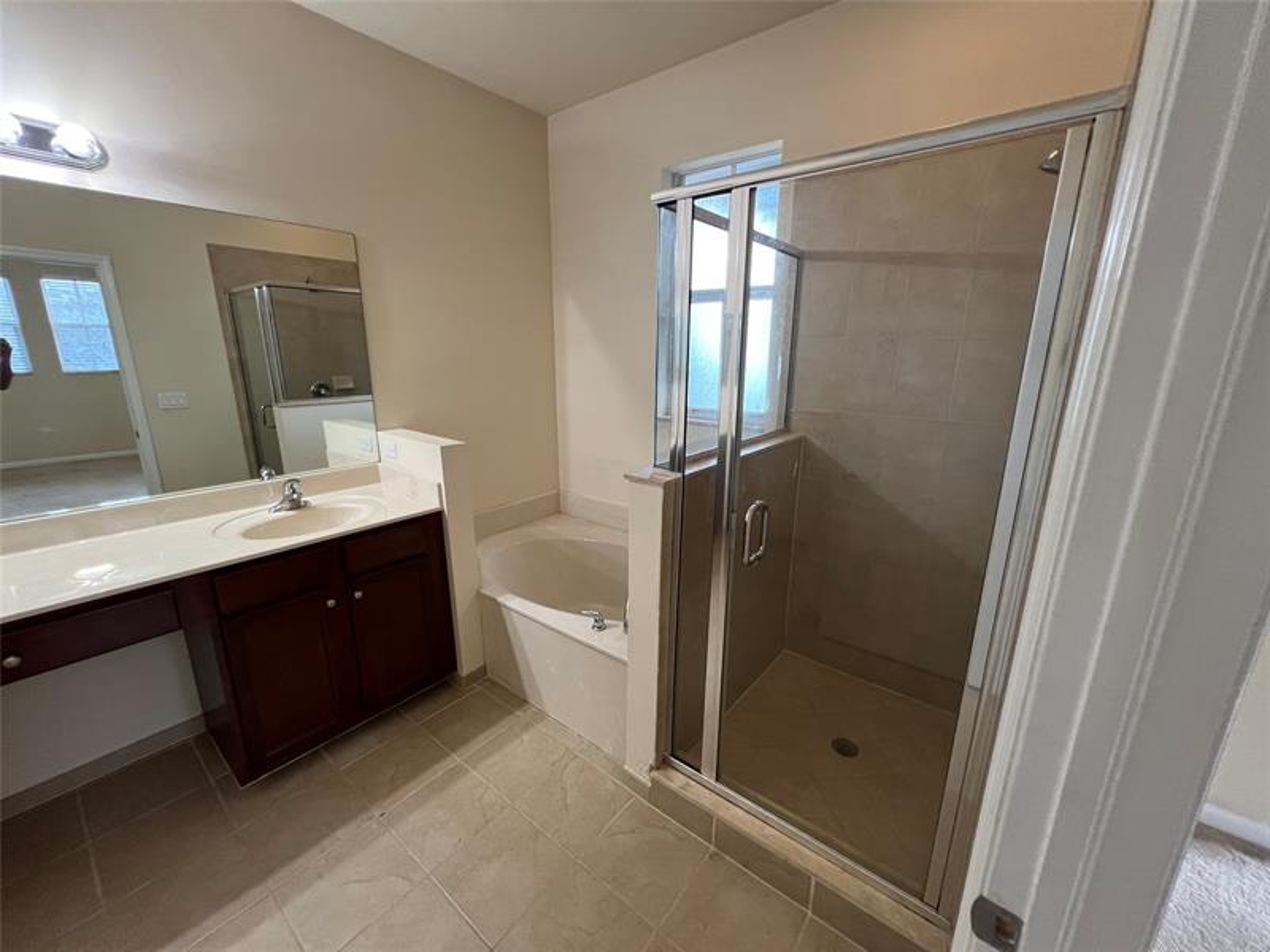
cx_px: 635
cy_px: 476
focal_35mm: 13
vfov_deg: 89.9
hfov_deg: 106.2
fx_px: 477
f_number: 1.8
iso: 250
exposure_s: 1/60
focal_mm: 1.57
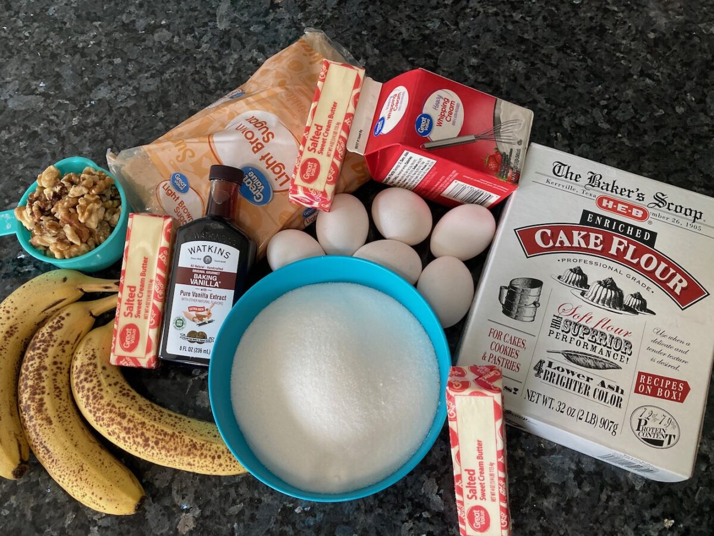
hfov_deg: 63.4
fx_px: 578
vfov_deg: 49.7
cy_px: 268
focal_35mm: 28
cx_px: 357
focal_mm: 3.99
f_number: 1.8
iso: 125
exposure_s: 1/60
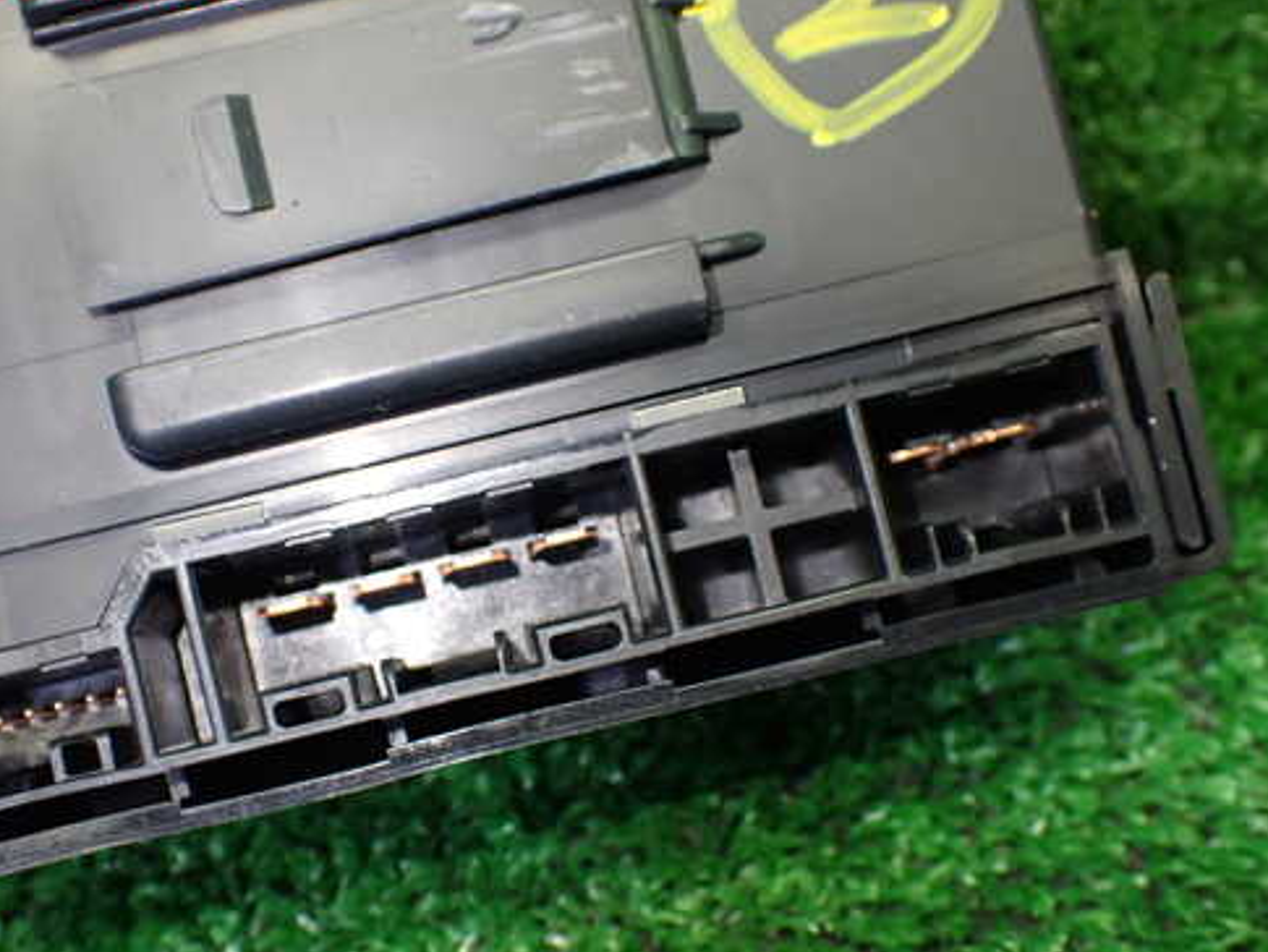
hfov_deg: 40.3
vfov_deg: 30.9
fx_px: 1722
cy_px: 536
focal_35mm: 47
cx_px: 526
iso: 800
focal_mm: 6.83
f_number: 2.7
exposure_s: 1/160
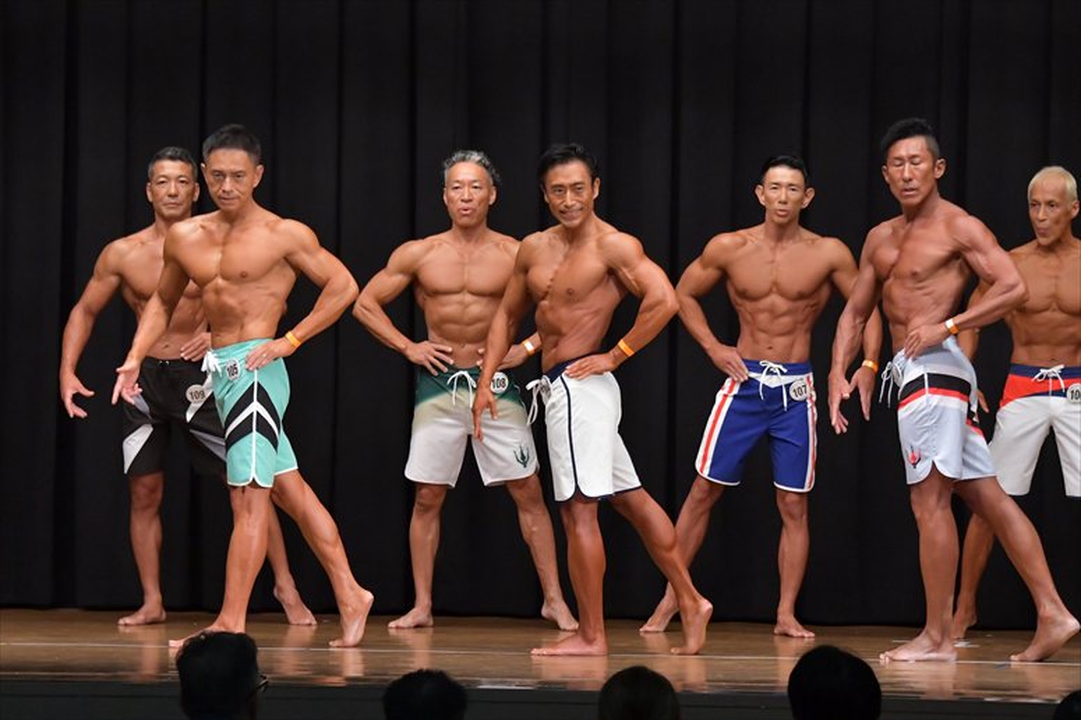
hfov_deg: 11.0
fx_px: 5613
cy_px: 360
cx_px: 540
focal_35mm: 187
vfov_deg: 7.3
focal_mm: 125
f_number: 5.6
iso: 6400
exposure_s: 1/400
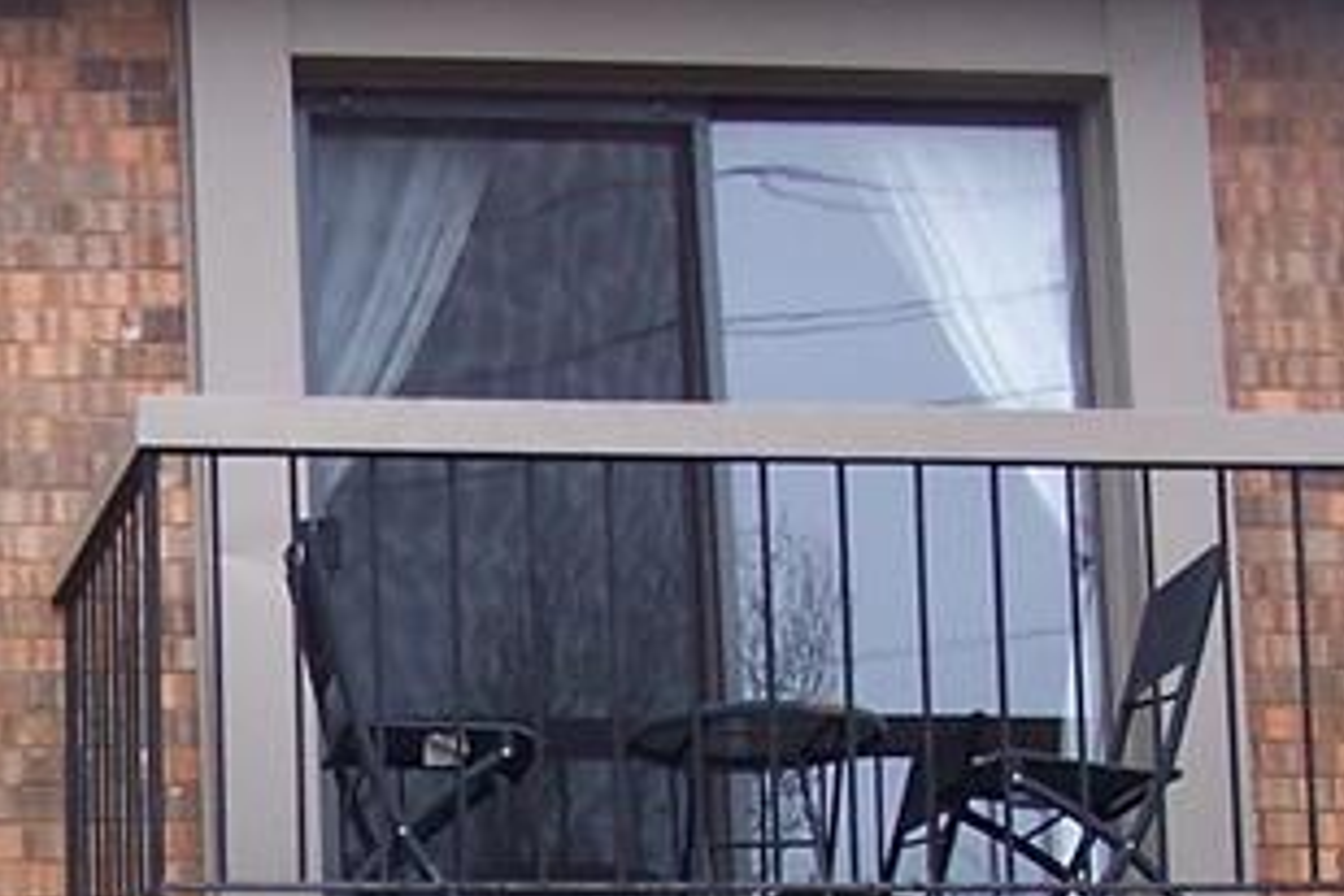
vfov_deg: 10.2
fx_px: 4890
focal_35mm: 131
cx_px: 57
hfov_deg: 15.4
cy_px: 1301
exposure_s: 1/180
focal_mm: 6.3
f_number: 2.8
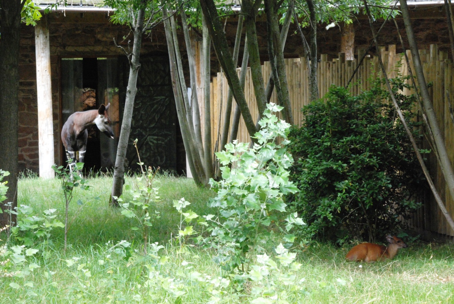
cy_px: 152
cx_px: 227
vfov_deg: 10.7
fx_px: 1628
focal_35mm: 129
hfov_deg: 15.9
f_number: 14
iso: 1600
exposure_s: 1/160
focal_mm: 86
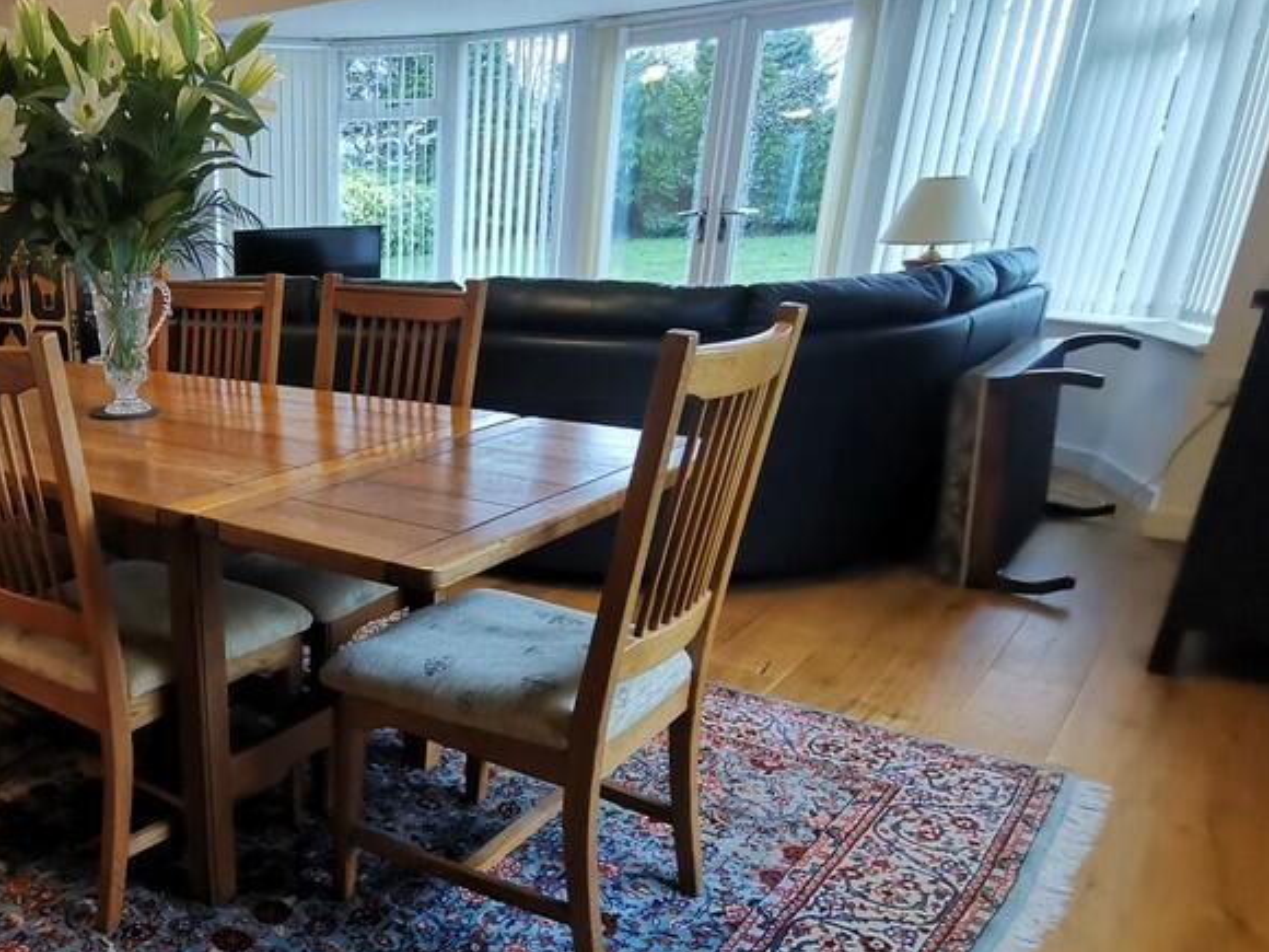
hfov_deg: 55.4
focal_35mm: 30
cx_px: 241
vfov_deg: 45.8
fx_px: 1100
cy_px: 659
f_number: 2.2
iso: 500
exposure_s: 1/33.3
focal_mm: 2.26
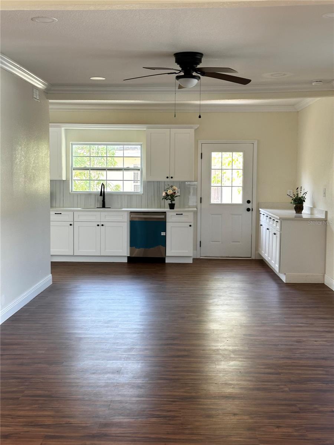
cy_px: 222
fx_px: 618
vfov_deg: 39.7
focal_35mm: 48
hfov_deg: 30.3
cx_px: 167
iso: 80
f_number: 1.78
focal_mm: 6.86
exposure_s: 1/76
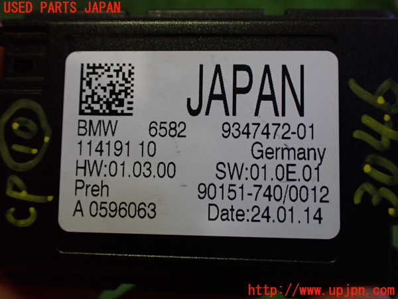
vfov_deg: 46.8
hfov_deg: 60.0
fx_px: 345
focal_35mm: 30
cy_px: 150
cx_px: 199
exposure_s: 1/125
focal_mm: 5.4
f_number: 2.3
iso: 500
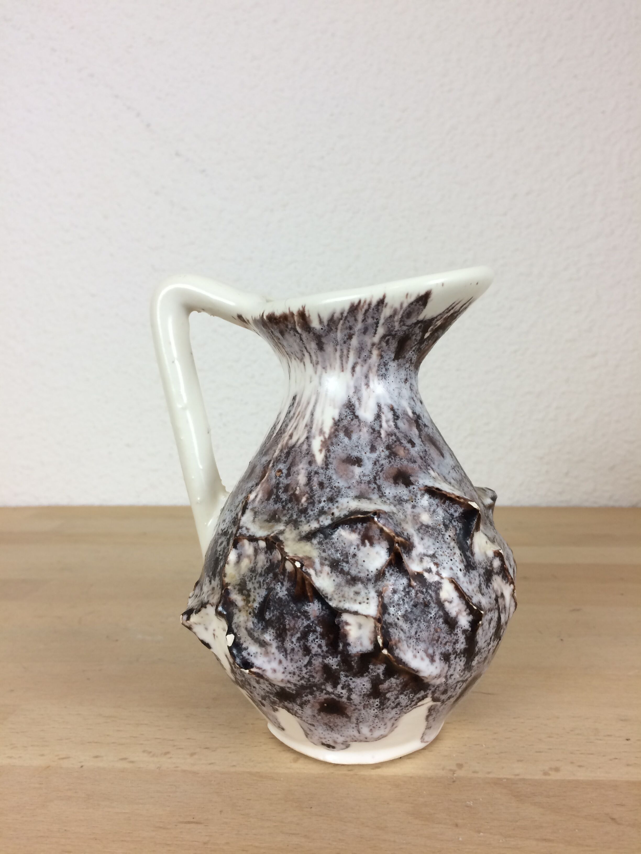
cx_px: 320
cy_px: 427
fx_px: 716
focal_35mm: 29
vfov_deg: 61.7
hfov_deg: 48.2
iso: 32
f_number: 2.2
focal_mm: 4.15
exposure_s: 1/33
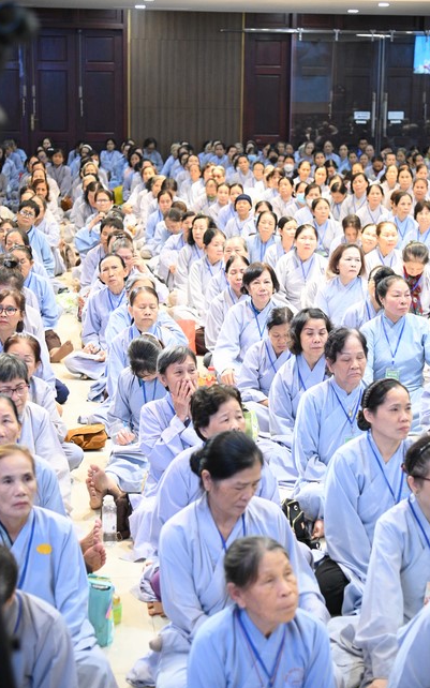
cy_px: 347
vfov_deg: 30.6
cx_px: 217
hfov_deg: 19.4
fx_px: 1257
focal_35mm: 67
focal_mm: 65
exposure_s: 1/125
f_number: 4
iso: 8000
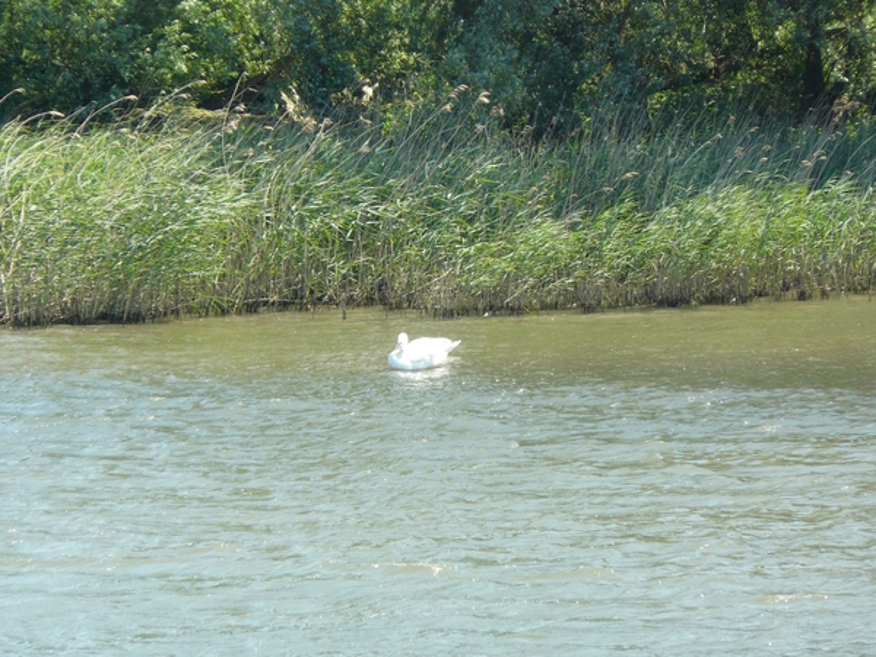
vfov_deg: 3.4
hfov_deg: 4.6
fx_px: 10932
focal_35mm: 432
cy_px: 328
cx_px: 438
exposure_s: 1/320
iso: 200
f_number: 5.6
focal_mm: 72
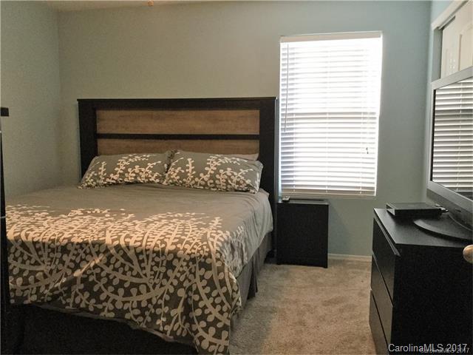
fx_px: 424
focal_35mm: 31
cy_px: 178
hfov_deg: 58.4
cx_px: 236
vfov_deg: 45.4
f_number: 2.4
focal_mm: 3.3
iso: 50
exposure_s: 1/30
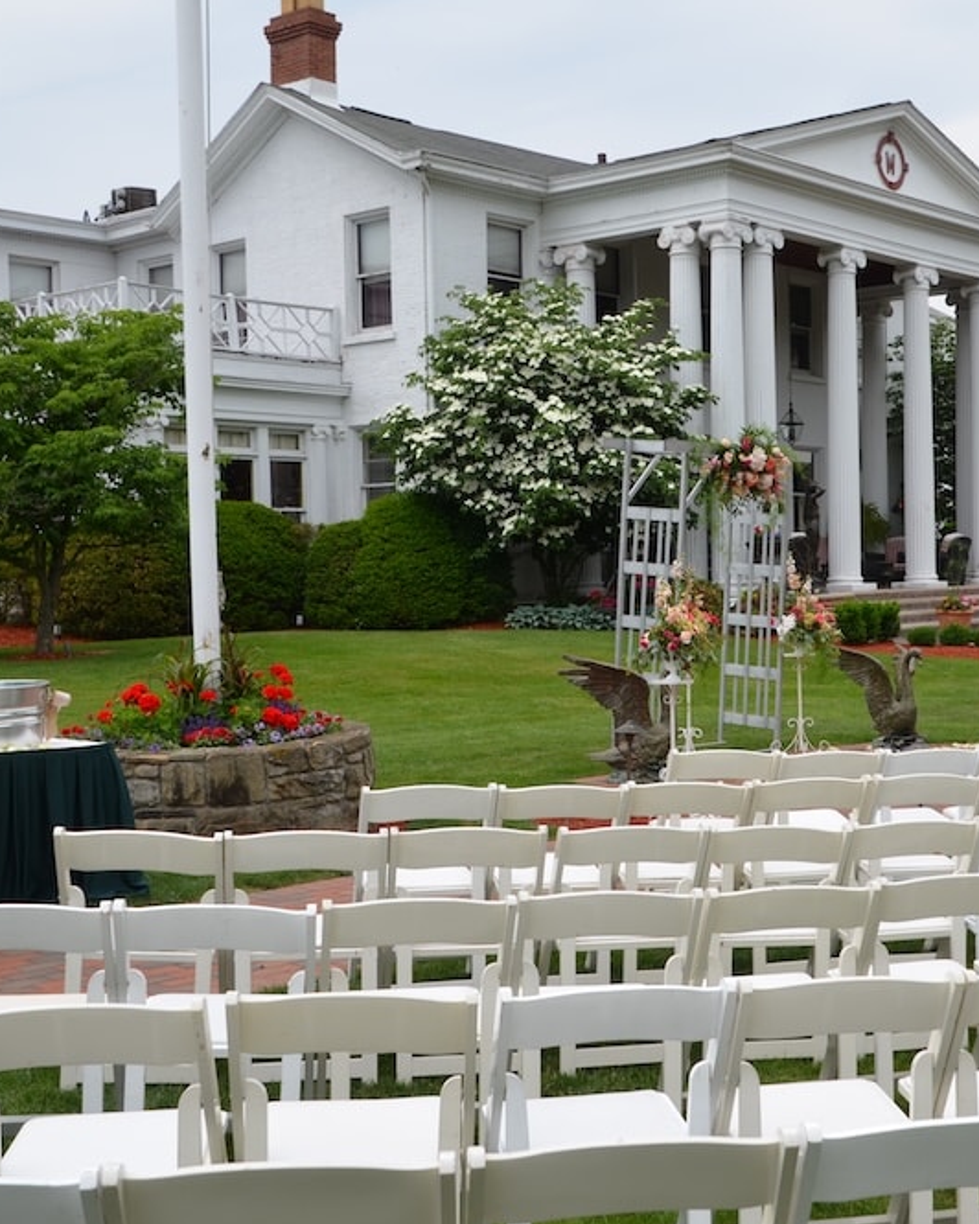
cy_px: 617
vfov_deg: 37.5
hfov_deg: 30.0
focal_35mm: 50
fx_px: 1801
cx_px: 723
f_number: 8
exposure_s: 1/250
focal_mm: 23
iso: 100
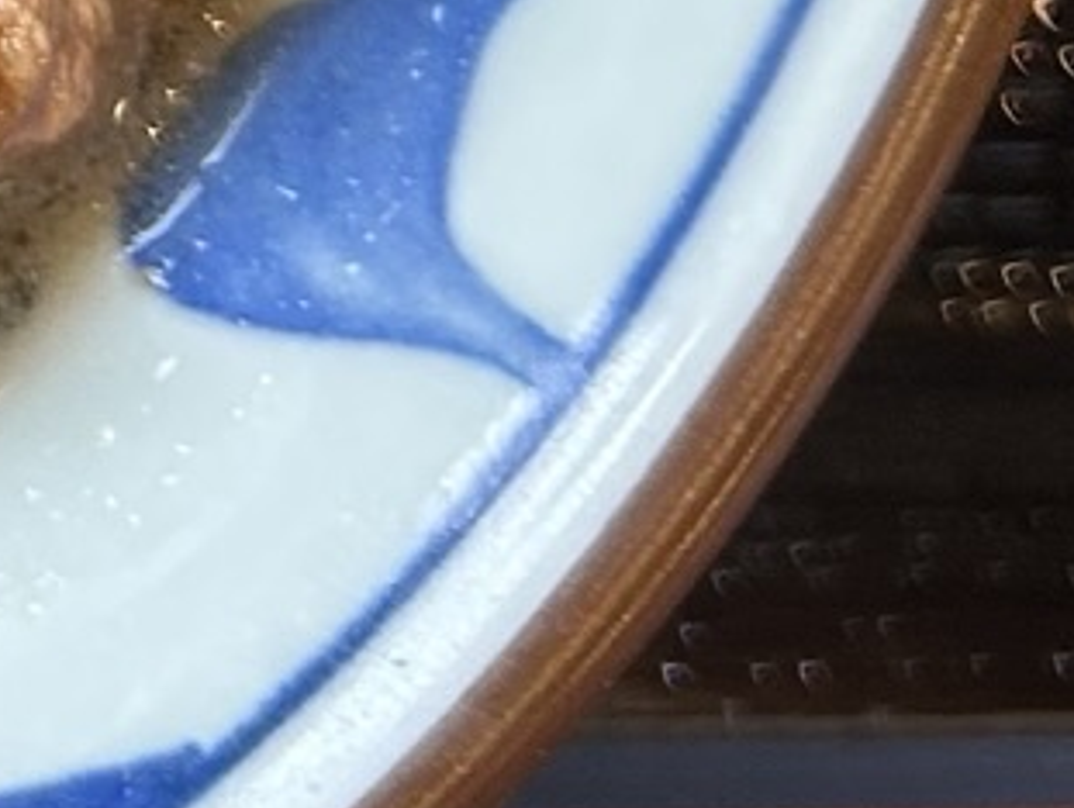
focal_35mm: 167
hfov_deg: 10.4
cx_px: -1406
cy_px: -1281
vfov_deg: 8.1
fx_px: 5187
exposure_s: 1/100
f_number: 1.5
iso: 125
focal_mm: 5.7
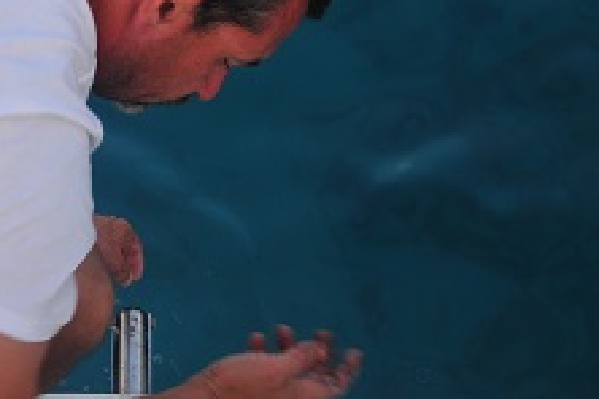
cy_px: 383
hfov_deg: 21.9
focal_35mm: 89
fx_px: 1481
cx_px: -27
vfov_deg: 15.1
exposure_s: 1/50
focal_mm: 22
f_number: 11
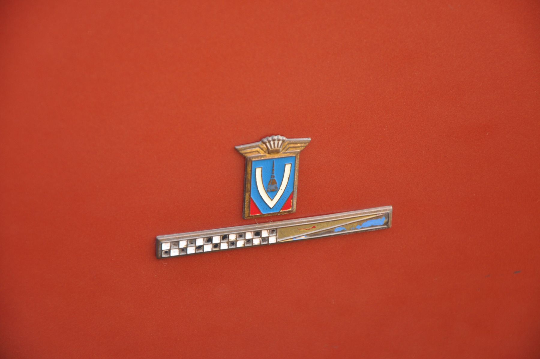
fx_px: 2360
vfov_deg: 8.7
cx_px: 270
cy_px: 180
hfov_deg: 13.1
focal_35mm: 158
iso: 400
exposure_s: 1/100
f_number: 5.6
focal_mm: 105
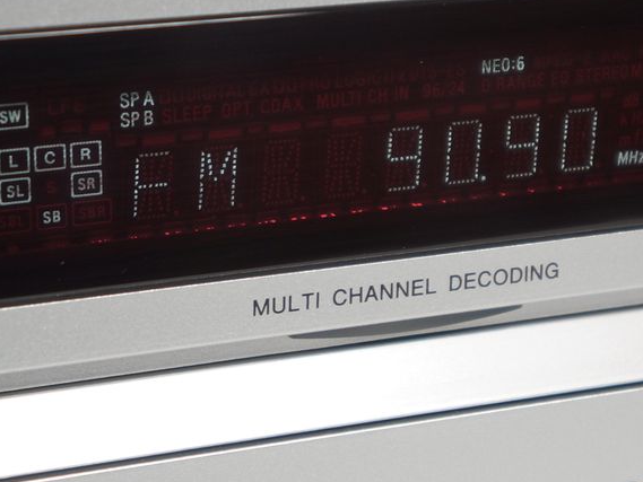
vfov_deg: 11.1
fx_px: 2474
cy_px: 185
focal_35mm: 133
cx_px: 394
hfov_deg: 14.8
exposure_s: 1/15
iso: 200
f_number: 4.5
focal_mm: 39
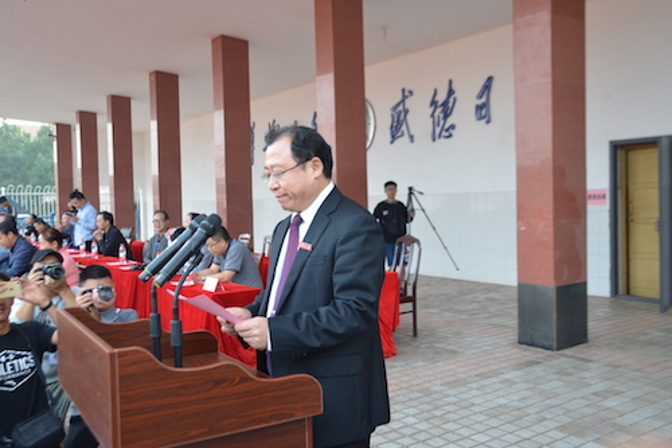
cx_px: 336
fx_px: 644
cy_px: 224
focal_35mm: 34
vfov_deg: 38.3
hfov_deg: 55.1
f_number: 5
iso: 640
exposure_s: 1/100
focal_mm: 23
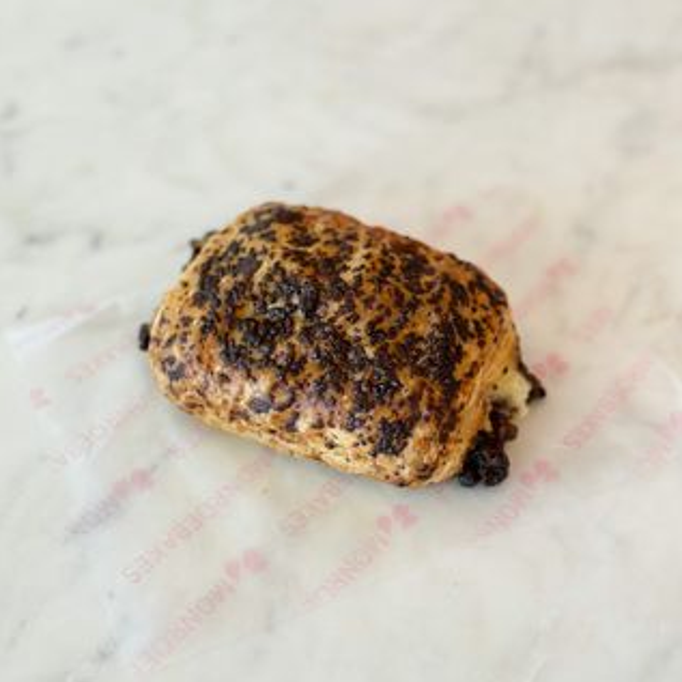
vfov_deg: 30.0
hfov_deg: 30.0
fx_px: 1271
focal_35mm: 57
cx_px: 340
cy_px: 321
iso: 80
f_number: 1.8
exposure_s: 1/240
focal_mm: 6.86
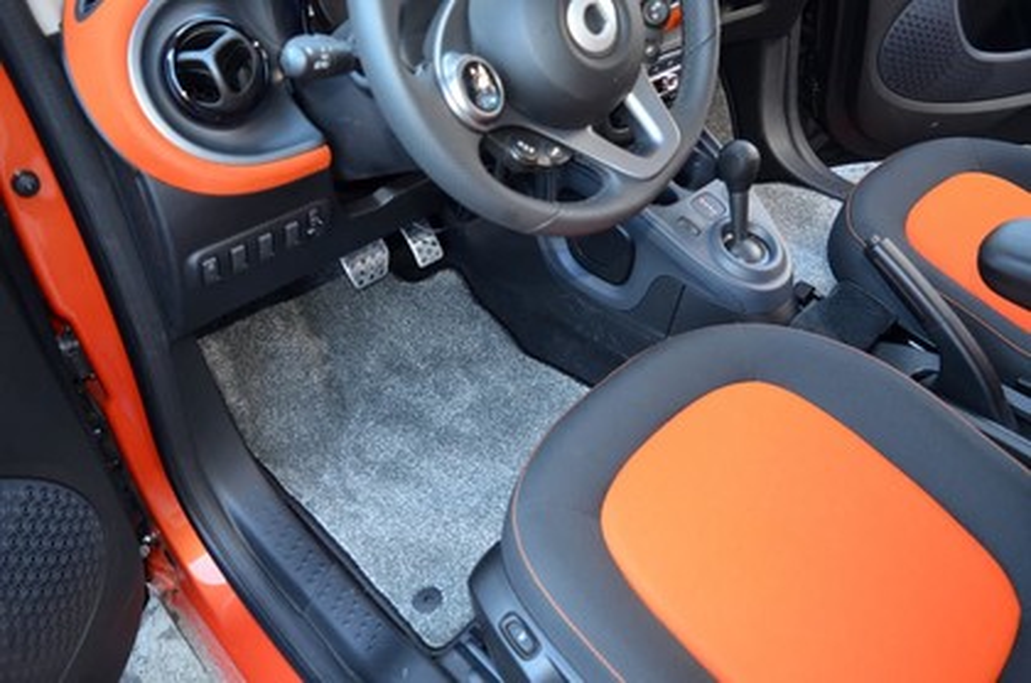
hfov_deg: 67.5
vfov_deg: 47.7
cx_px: 516
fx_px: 771
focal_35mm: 27
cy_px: 342
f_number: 3.5
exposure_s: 1/60
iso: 640
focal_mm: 18
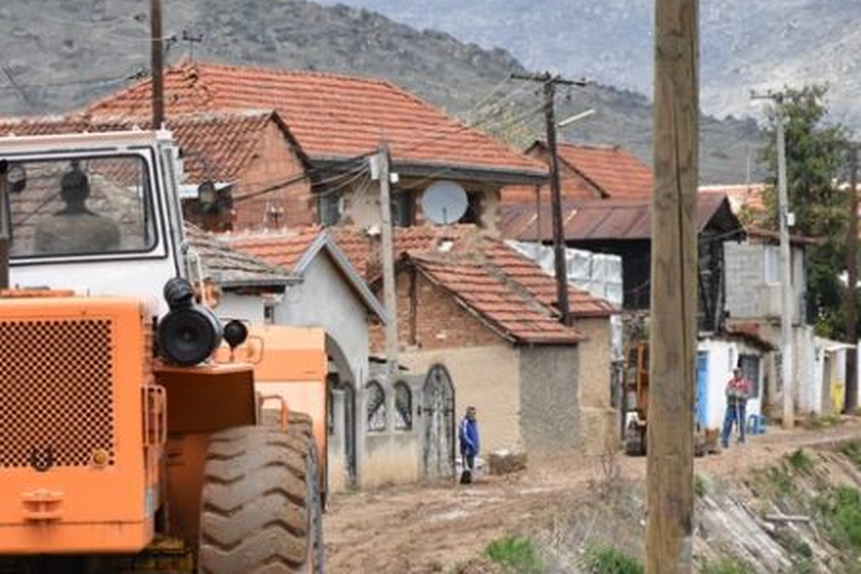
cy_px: 435
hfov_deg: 10.0
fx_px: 4926
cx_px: 183
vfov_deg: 6.7
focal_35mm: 206
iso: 800
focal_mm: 80
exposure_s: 1/1600
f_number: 5.3
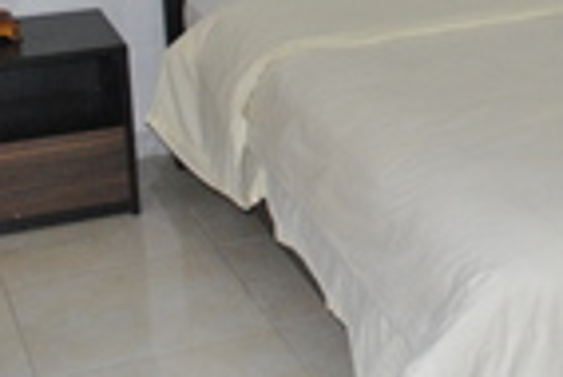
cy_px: -30
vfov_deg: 15.4
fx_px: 1362
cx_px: 690
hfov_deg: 21.5
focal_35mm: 87
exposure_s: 1/60
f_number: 5
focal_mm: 18
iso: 800
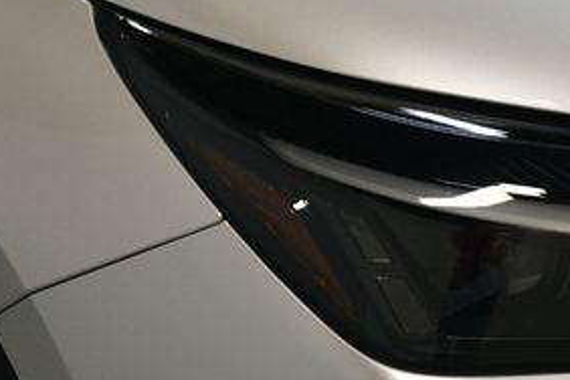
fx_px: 1615
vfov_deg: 13.4
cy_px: 216
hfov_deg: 19.4
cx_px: 570
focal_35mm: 102
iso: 800
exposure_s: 1/200
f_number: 4
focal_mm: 30
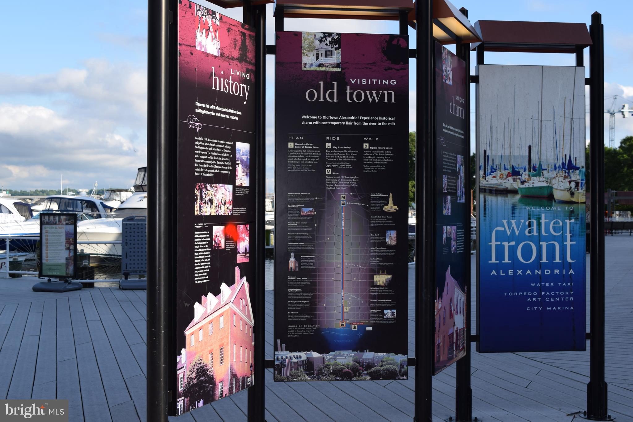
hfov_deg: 42.3
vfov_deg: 28.9
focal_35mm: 46
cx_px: 316
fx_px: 817
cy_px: 211
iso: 100
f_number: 7.1
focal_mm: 31
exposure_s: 1/200
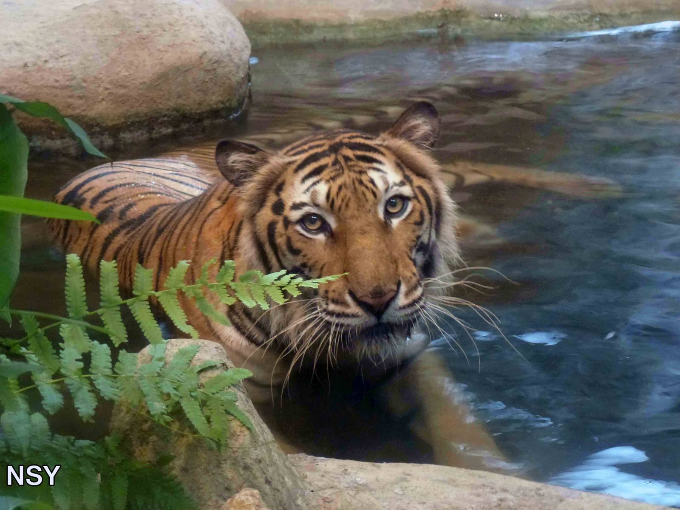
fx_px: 2220
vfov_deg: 13.1
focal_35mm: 113
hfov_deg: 17.4
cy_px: 255
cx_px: 340
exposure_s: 1/6
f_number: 5.1
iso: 400
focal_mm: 20.2
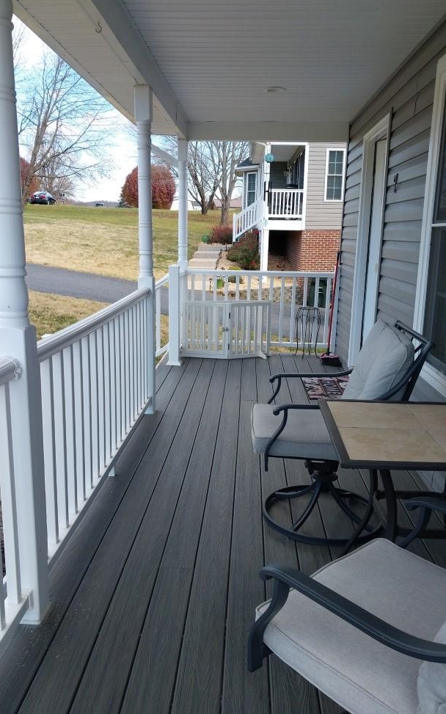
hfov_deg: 43.1
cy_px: 358
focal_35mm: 29
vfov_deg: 64.6
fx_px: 564
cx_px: 222
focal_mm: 4
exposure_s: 1/162
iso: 20
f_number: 1.8
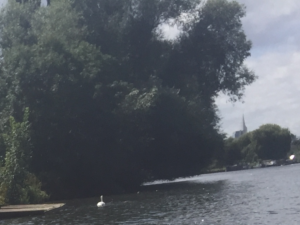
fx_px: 893
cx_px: -186
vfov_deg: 13.1
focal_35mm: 103
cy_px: 399
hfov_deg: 16.8
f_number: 2.2
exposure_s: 1/2083
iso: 32
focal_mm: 4.15
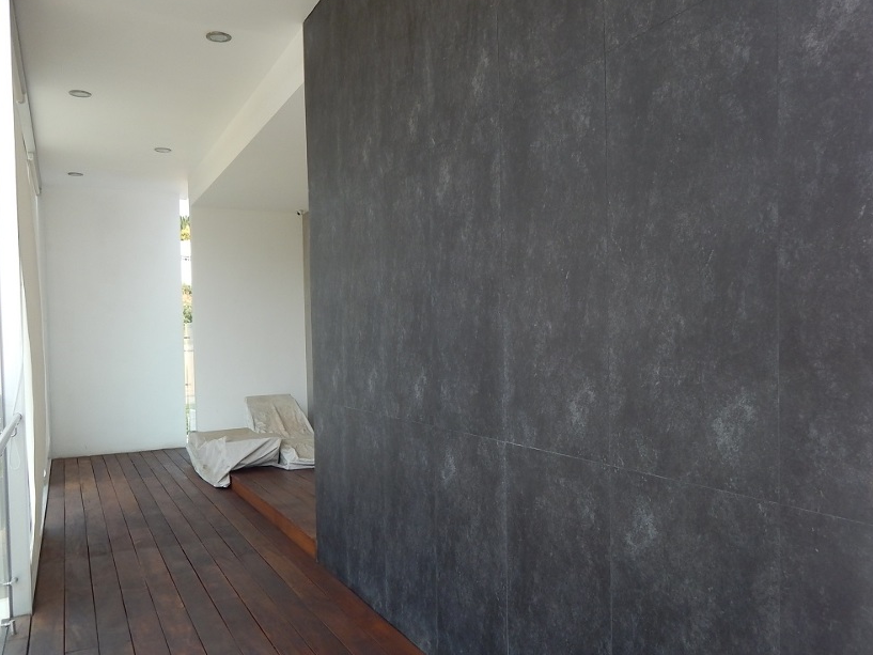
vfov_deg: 46.7
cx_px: 471
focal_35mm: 30
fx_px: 757
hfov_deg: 59.9
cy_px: 364
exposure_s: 1/400
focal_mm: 4
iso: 125
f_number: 3
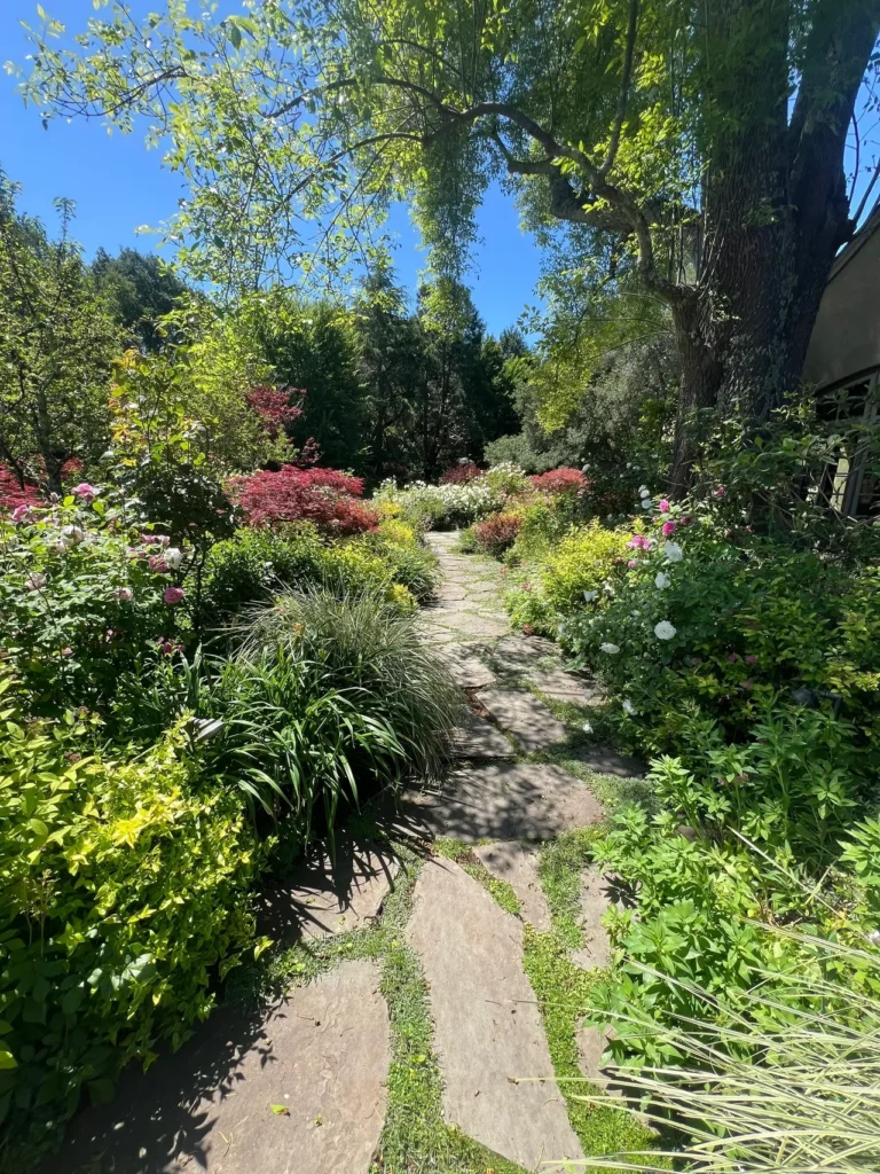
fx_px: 441
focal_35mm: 13
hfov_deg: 89.9
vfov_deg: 106.2
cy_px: 587
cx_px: 440
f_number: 1.8
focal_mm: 1.57
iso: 32
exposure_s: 1/573
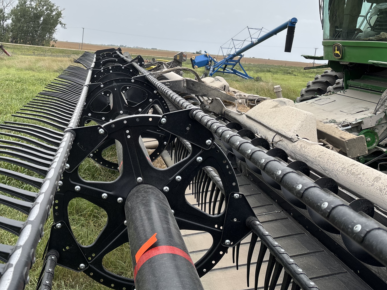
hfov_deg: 46.5
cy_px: 103
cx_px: 107
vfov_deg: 36.5
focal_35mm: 39
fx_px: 436
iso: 50
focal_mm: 5.96
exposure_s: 1/1590
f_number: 1.6
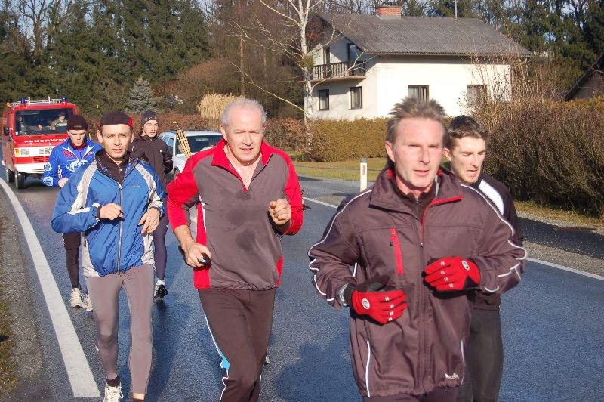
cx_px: 302
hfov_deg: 29.9
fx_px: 1132
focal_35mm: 68
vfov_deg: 20.1
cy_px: 201
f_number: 5.3
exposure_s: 1/640
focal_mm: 45
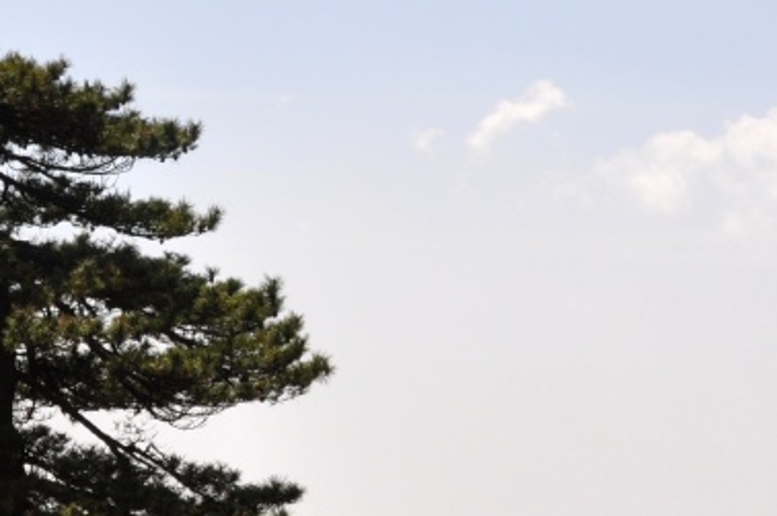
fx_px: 3082
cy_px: 141
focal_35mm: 143
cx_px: 175
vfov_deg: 9.6
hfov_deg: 14.3
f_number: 14
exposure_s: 1/200
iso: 200
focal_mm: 30
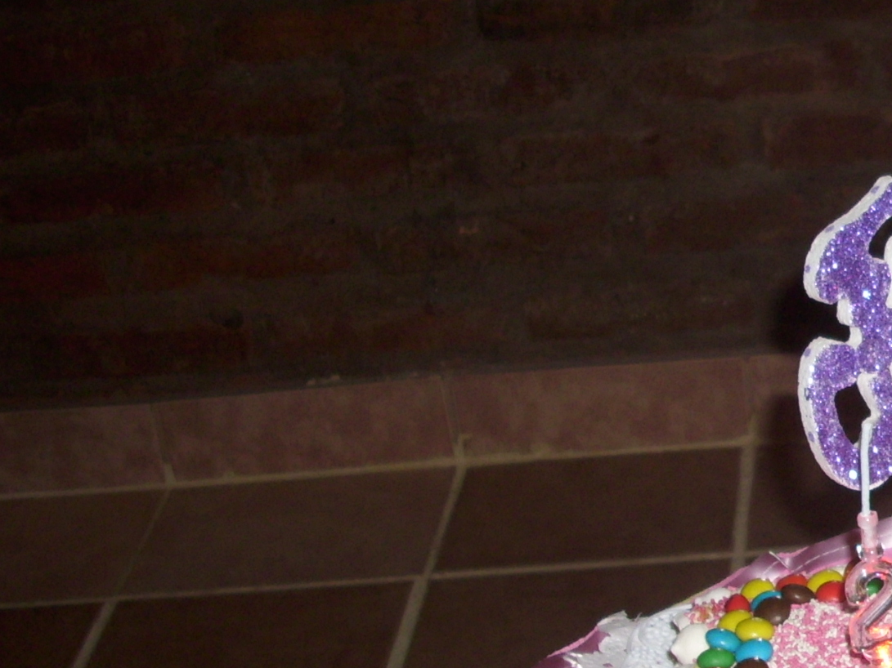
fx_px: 2061
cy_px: 357
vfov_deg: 18.4
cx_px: 1138
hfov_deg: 22.1
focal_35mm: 80
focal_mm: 6.2
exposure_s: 1/30
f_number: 2.8
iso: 50
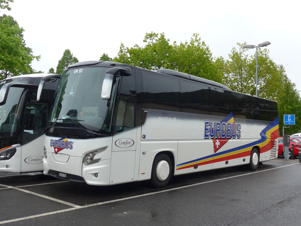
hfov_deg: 47.9
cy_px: 113
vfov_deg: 36.8
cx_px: 150
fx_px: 339
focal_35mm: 39
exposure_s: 1/500
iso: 80
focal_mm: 8
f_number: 2.8
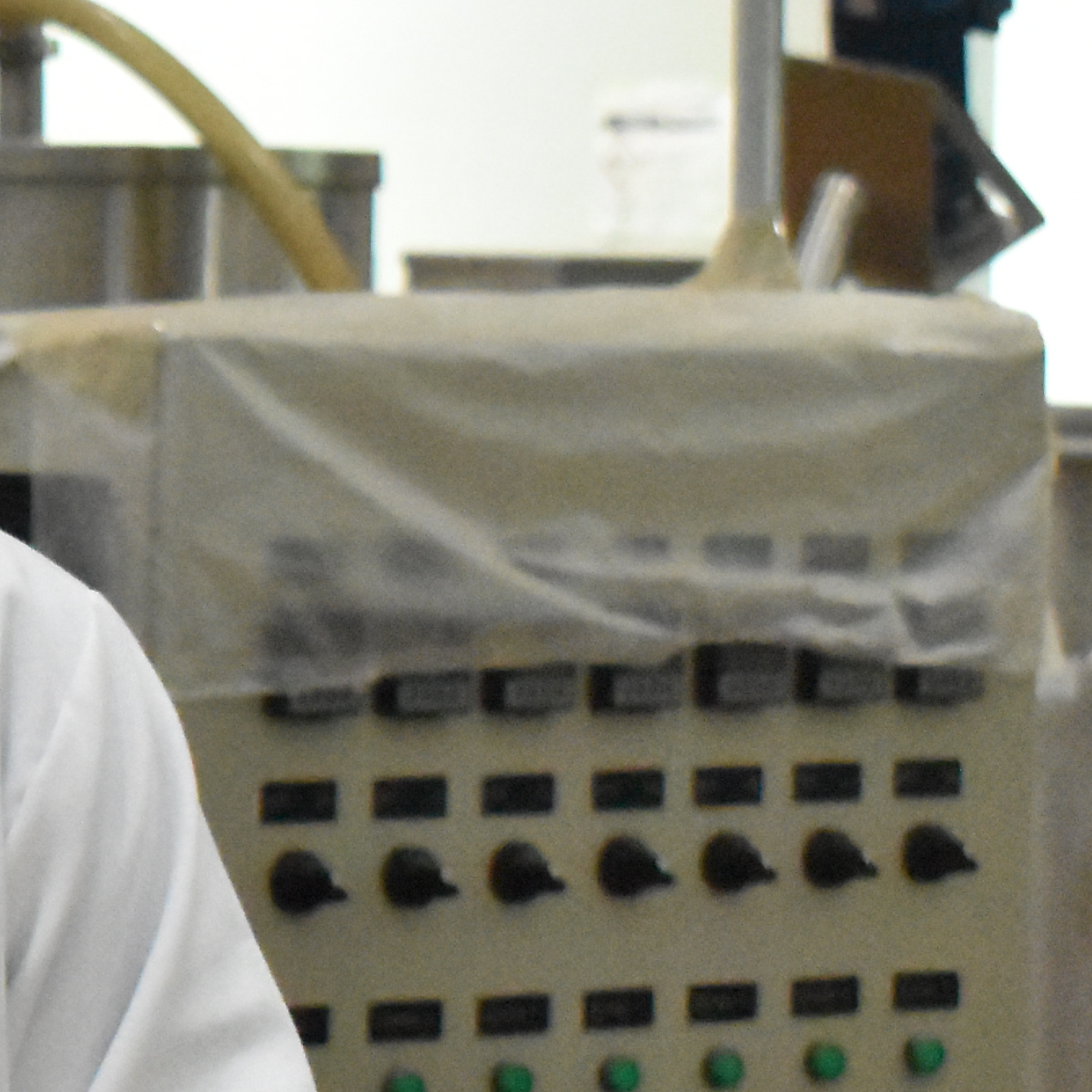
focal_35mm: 217
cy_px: 551
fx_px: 7745
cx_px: -961
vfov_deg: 8.1
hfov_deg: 7.8
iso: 10000
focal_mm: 38
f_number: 6.3
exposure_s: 1/250
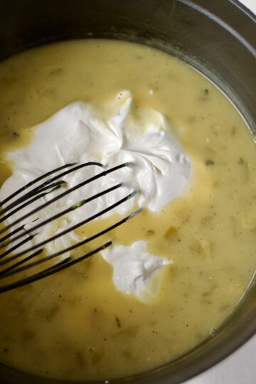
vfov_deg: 38.2
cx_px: 128
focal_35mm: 52
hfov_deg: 26.0
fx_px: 555
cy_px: 192
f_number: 4
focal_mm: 35
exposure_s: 1/320
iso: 1000
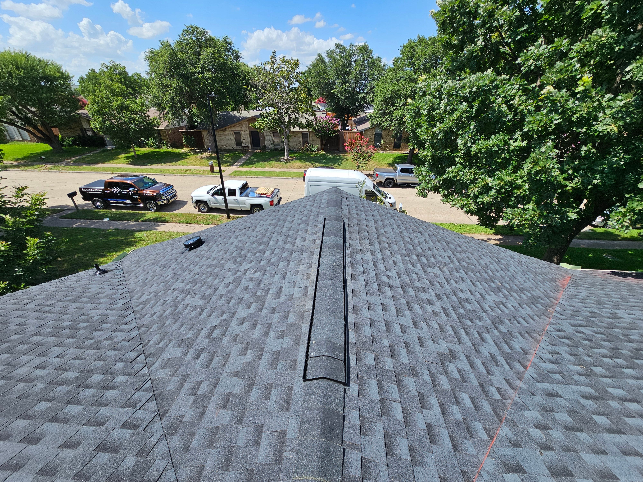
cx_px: 322
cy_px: 241
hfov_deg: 106.2
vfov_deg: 89.9
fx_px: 241
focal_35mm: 13
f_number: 2.2
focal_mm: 2.2
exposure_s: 1/1894
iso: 50
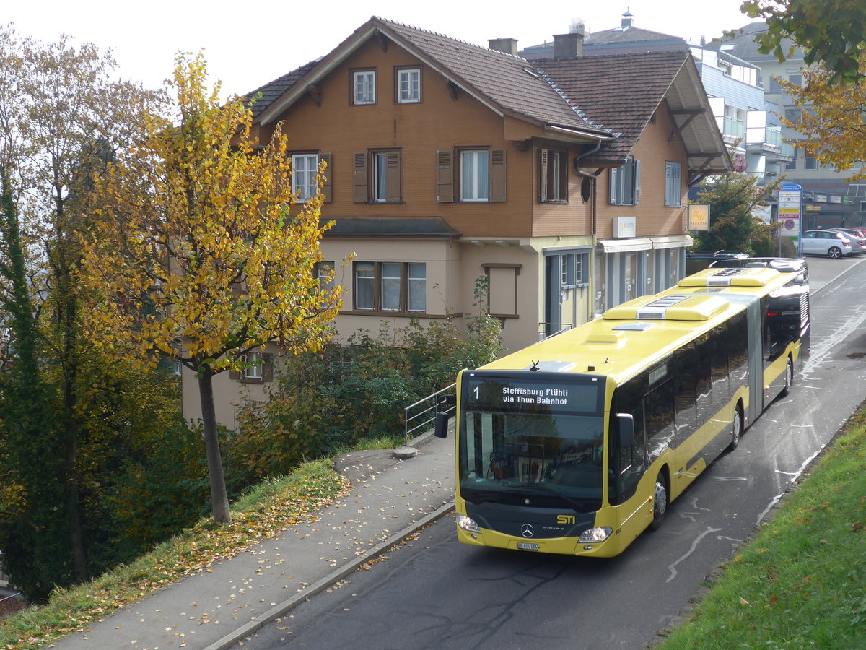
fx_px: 1301
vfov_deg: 28.0
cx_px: 433
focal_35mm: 52
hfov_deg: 36.8
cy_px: 325
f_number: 3.3
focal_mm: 10.7
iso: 80
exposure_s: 1/400
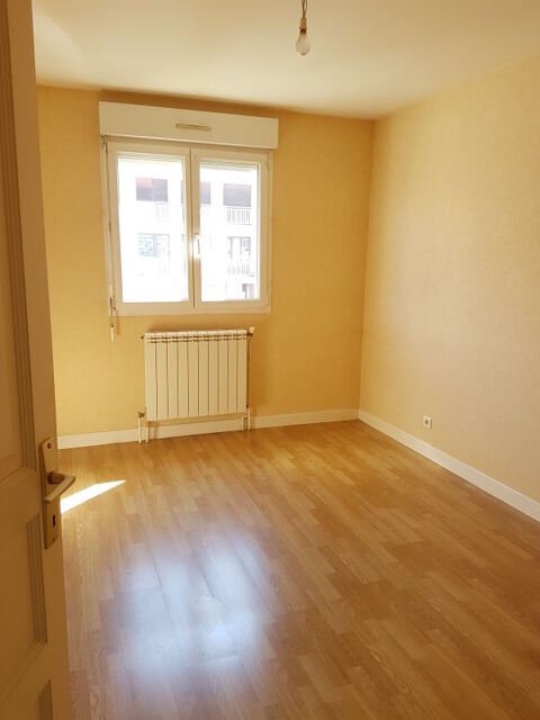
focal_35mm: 26
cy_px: 360
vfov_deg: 67.3
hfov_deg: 53.1
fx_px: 541
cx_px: 270
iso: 50
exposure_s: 1/100
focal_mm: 4.2
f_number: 1.7
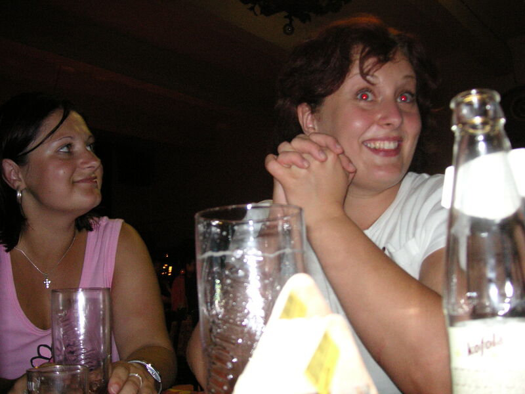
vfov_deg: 38.7
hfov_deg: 50.1
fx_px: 561
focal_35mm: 37
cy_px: 197
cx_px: 262
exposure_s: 1/45
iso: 160
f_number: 2.8
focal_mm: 6.1
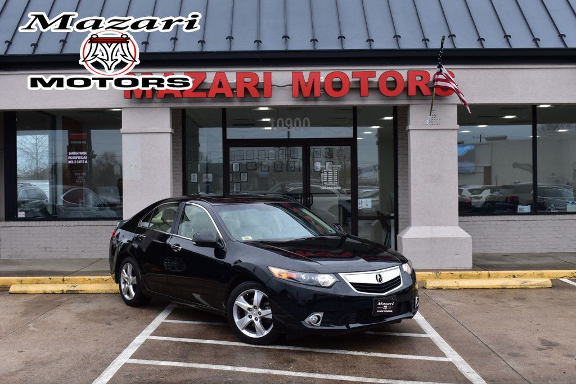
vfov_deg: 30.8
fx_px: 696
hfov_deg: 45.0
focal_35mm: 44
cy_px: 192
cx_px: 288
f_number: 10
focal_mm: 29
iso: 400
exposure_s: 1/200
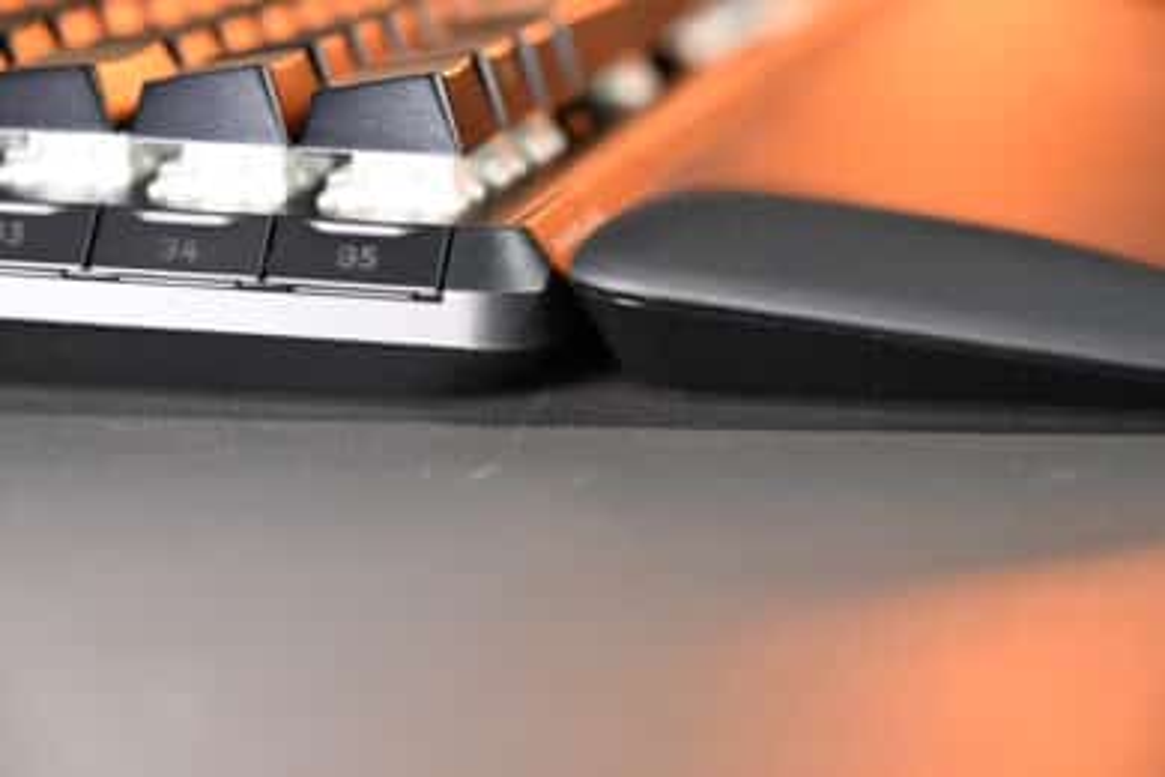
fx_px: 3721
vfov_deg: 11.9
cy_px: 388
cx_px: 582
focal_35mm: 115
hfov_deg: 17.8
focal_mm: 115
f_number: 8
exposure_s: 1/125
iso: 3200
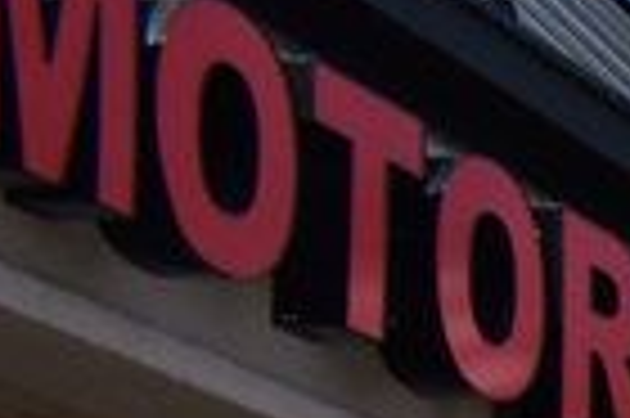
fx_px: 3845
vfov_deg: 5.6
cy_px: 1470
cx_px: 2218
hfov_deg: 7.5
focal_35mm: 220
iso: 320
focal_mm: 20
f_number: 11
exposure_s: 1/500
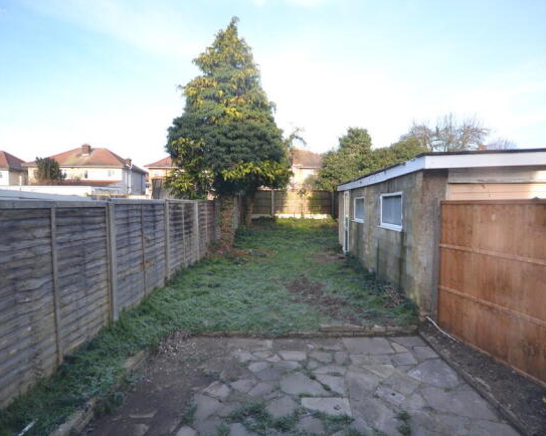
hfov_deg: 89.6
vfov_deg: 76.9
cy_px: 217
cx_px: 286
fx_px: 275
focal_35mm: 17
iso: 140
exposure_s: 1/125
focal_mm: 10
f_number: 4
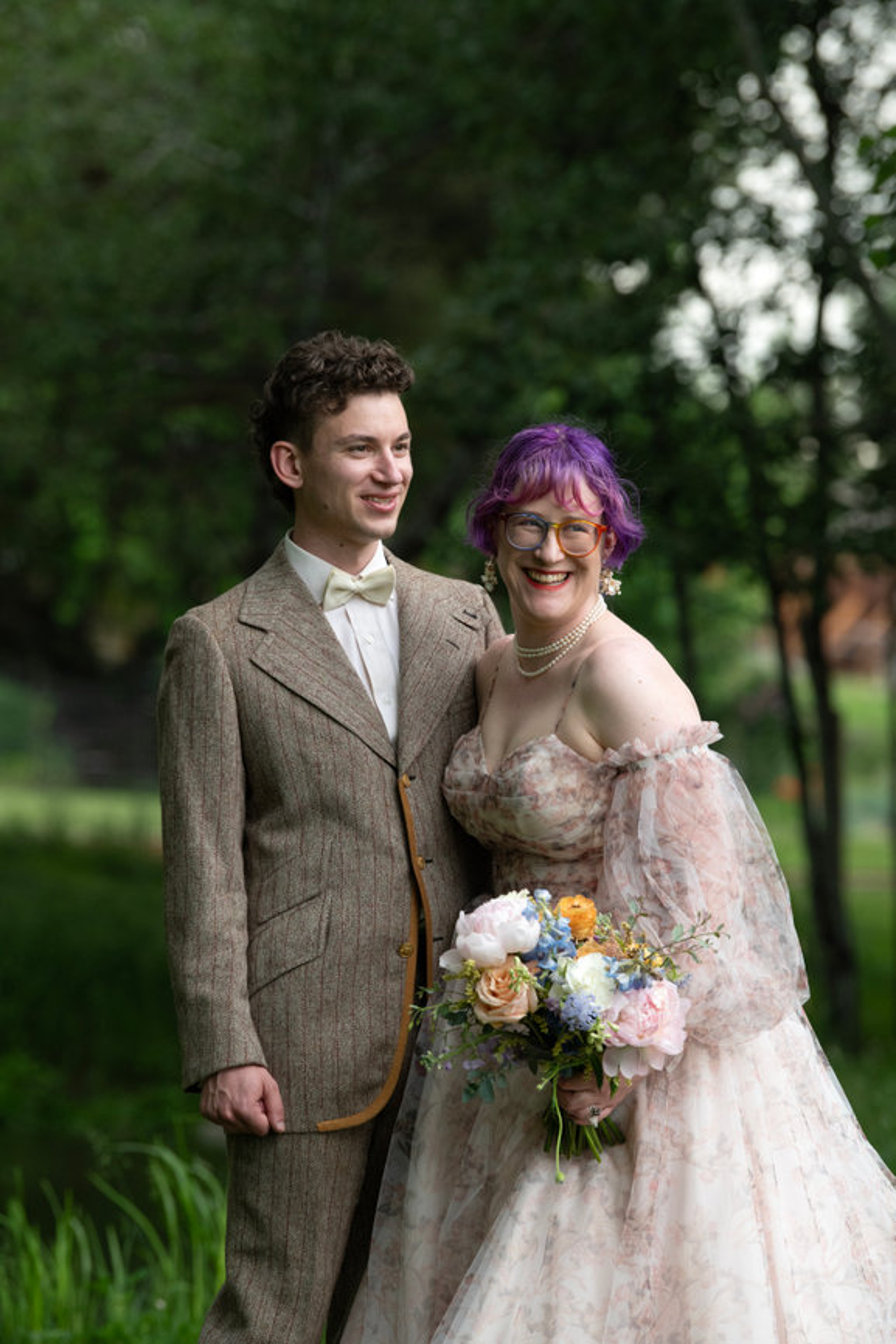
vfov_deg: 11.7
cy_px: 672
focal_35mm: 175
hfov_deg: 7.8
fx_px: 6530
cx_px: 448
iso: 800
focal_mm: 175
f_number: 4.8
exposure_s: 1/500
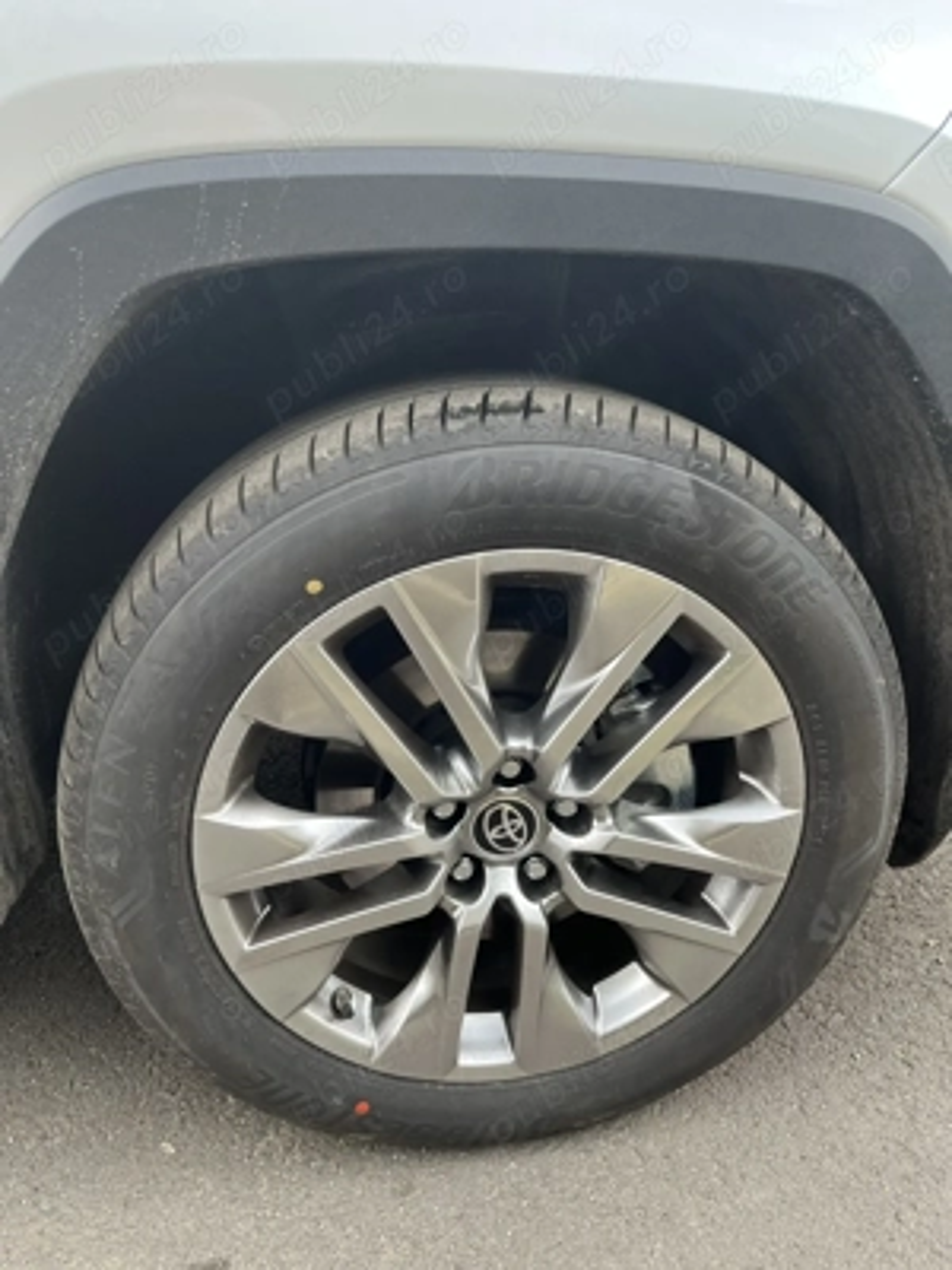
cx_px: 476
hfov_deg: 53.1
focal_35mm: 26
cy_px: 635
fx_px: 953
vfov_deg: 67.3
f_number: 1.6
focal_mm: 5.1
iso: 80
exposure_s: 1/121
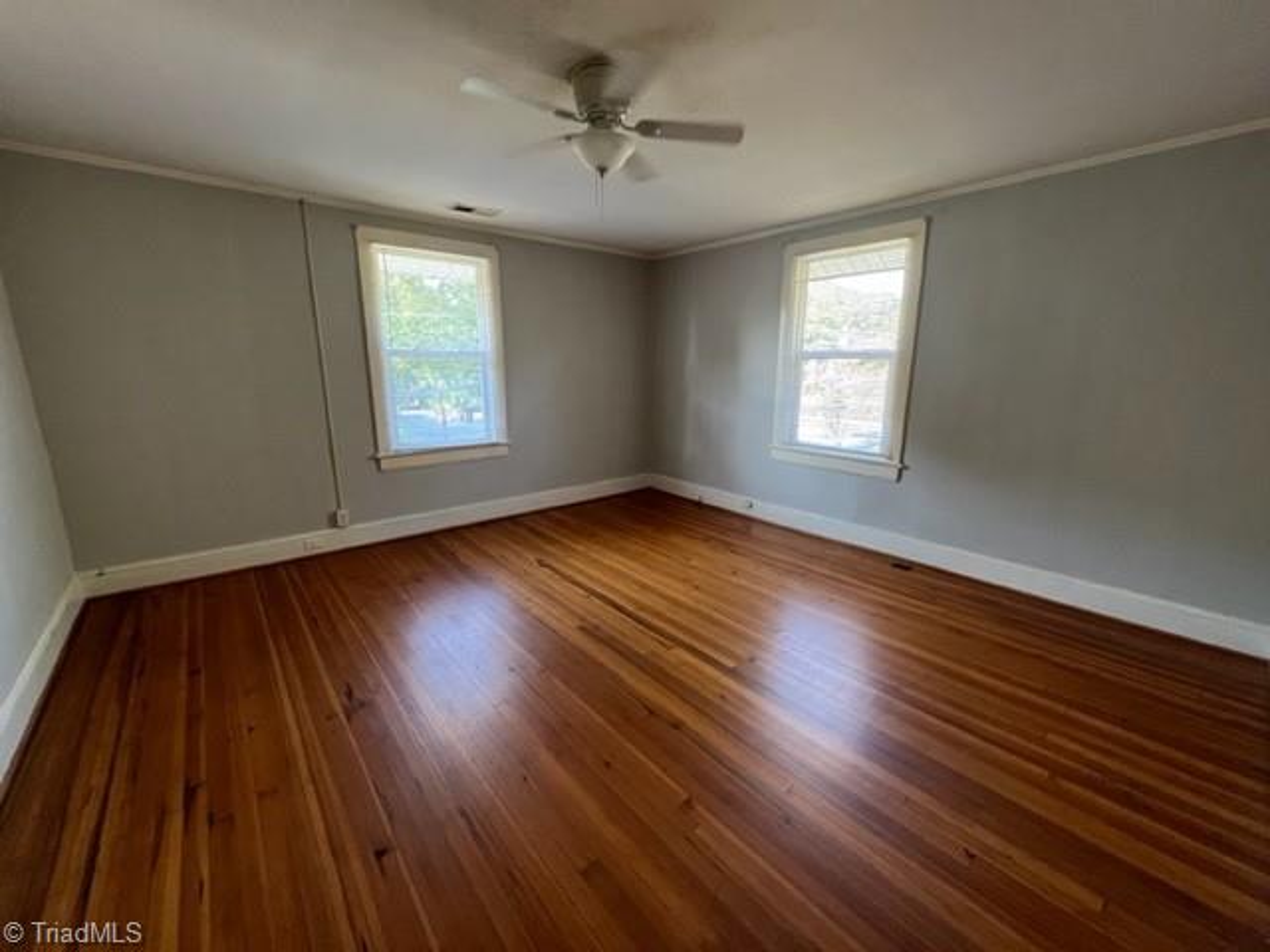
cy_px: 476
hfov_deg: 106.2
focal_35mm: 13
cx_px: 635
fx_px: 477
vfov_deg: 89.9
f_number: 1.8
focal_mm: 1.57
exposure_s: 1/91
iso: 250
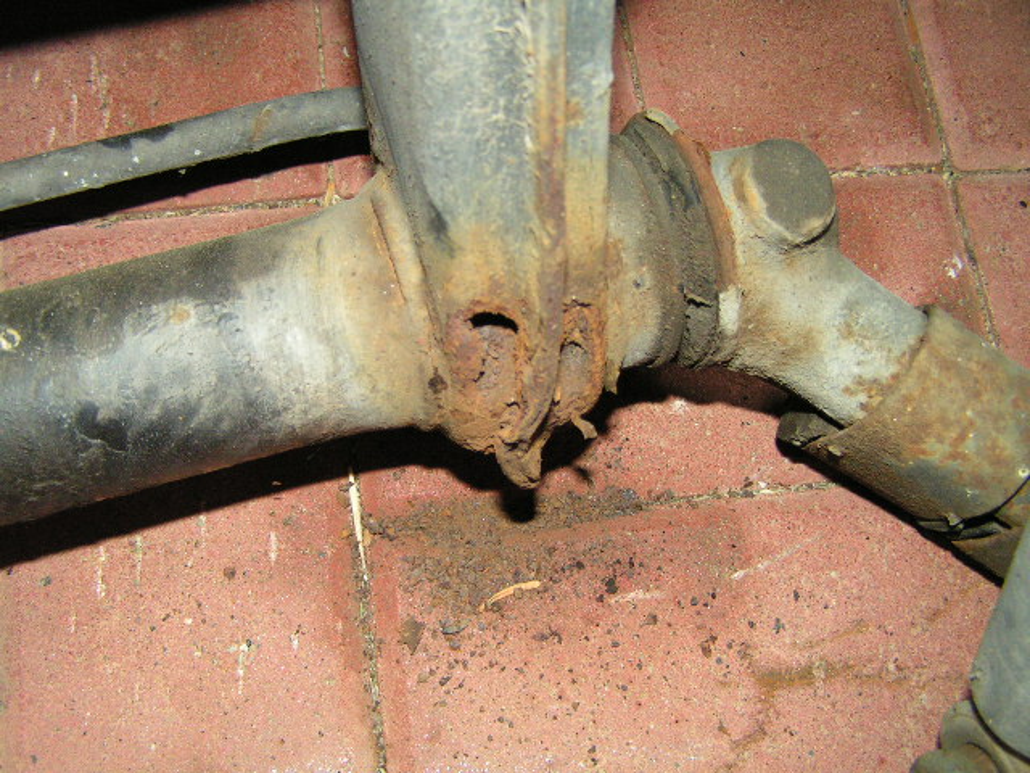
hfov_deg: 49.0
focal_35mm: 38
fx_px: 1131
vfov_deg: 37.7
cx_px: 515
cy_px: 386
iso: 200
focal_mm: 6.3
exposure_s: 1/40
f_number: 2.8
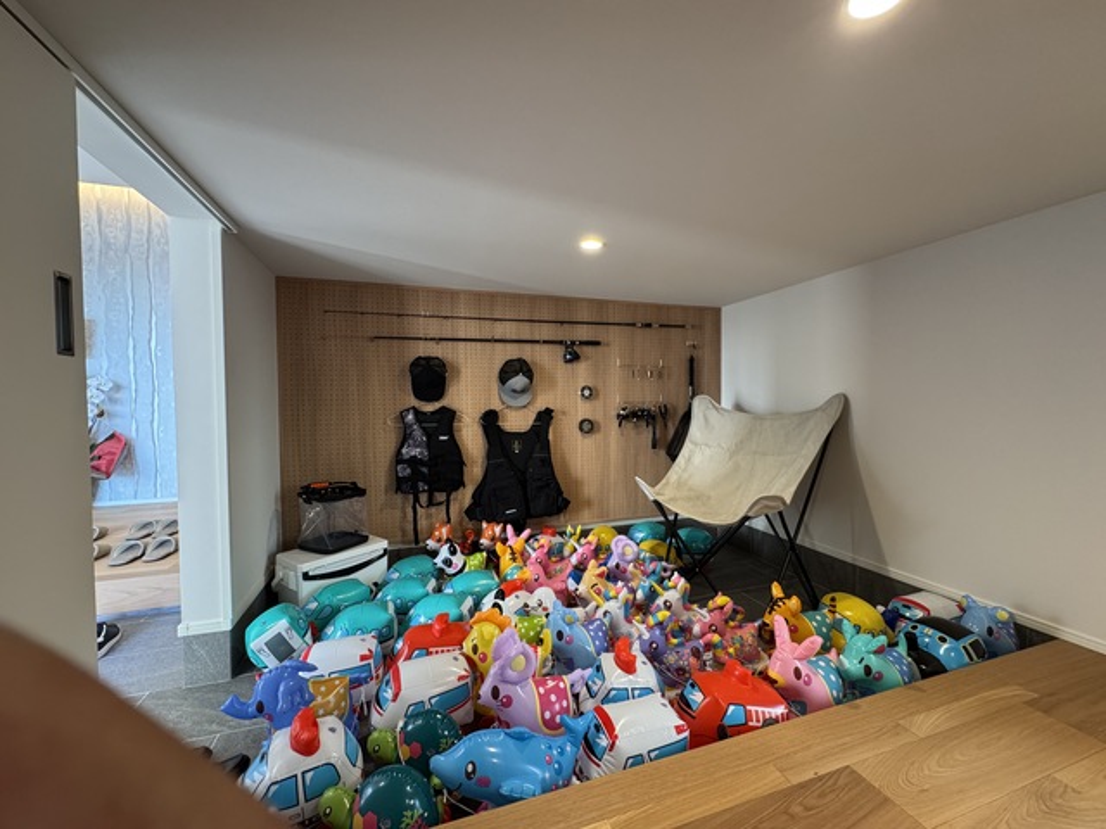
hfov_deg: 102.1
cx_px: 553
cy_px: 414
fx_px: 447
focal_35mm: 14
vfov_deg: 85.7
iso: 320
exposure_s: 1/66
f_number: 2.2
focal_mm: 2.22
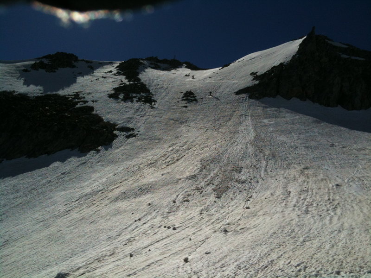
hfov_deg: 52.6
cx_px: 186
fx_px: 375
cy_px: 139
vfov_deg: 40.7
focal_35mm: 35
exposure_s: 1/4583
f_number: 2.8
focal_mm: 3.85
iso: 64
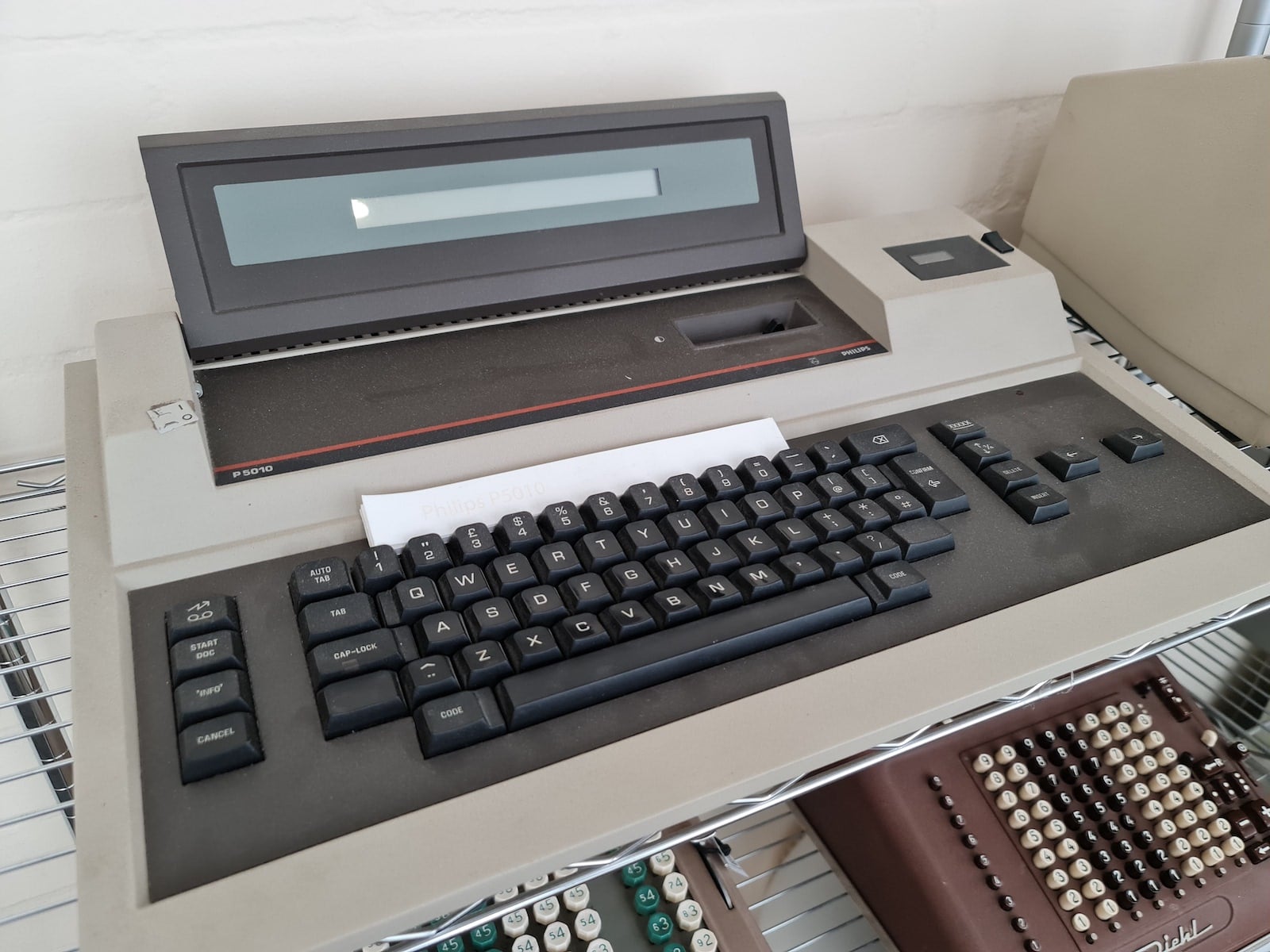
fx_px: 917
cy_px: 476
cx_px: 635
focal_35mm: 25
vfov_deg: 54.9
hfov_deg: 69.4
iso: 250
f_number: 1.8
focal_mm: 7
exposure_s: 1/100
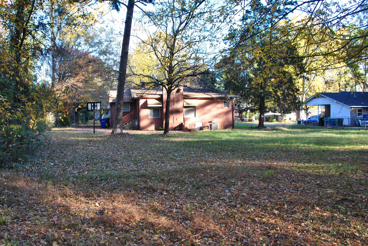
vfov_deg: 41.2
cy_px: 116
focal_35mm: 32
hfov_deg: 58.3
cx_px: 152
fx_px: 327
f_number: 6.3
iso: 200
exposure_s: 1/60
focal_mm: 18
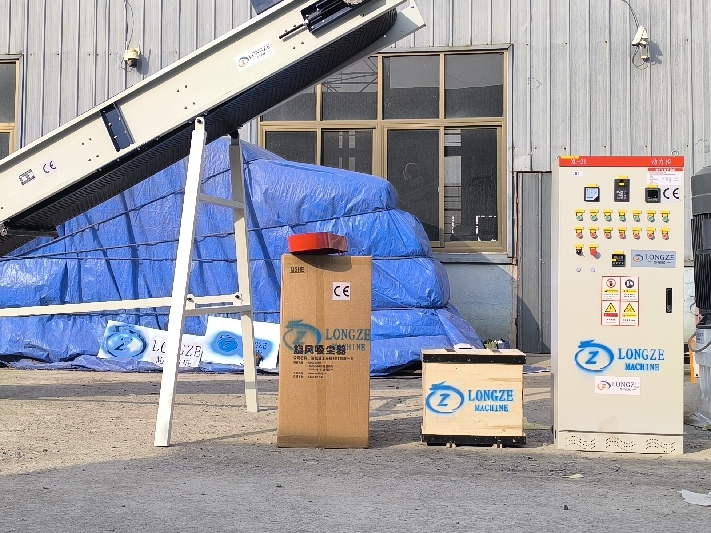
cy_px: 235
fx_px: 986
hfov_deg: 39.7
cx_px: 347
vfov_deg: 30.2
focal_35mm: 48
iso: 50
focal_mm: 6.14
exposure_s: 1/479
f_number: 1.65
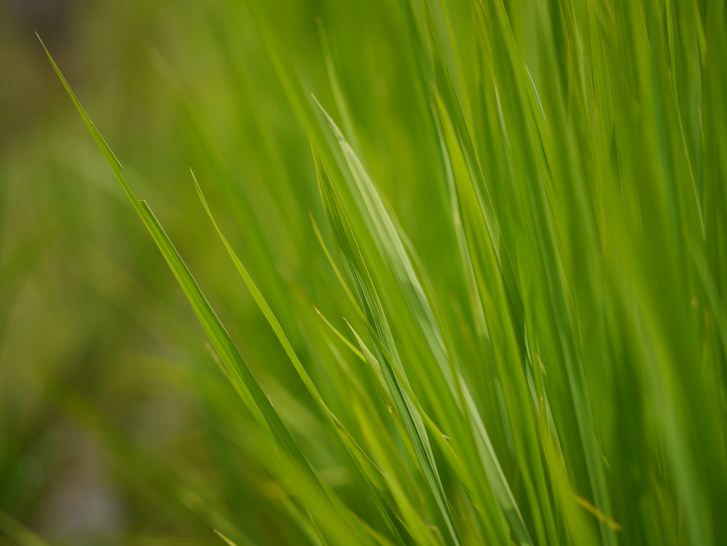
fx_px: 8404
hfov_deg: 5.0
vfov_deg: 3.7
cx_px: 364
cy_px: 273
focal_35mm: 400
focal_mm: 200
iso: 160
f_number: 5.6
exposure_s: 1/500
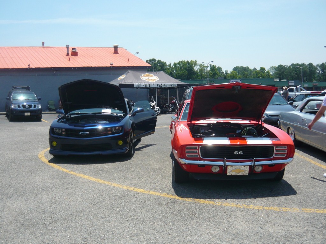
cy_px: 122
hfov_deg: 50.1
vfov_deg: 38.7
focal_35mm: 37
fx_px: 348
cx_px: 163
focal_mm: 5.5
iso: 100
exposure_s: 1/200
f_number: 8
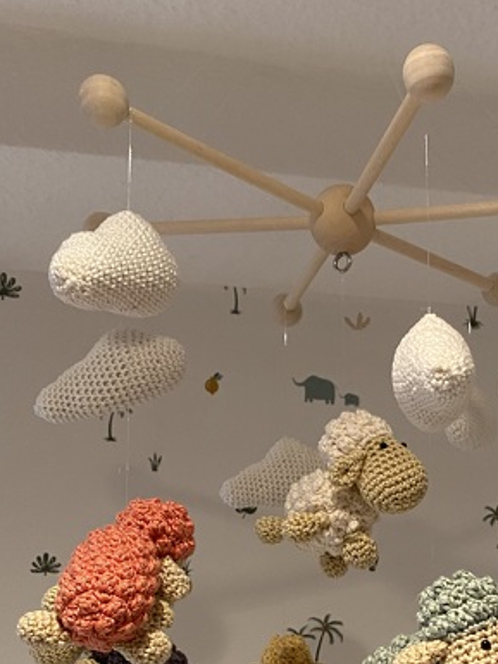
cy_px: 562
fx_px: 1035
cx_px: 391
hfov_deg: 26.6
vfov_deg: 34.1
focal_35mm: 54
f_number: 1.8
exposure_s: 1/50
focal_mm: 4.25
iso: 125
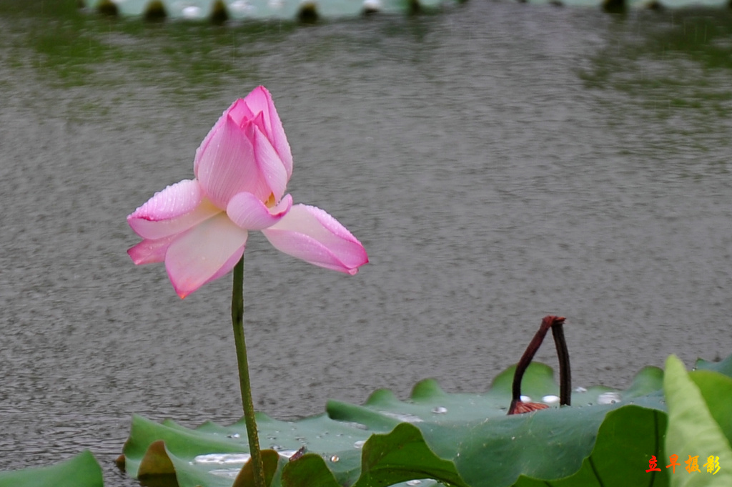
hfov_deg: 6.9
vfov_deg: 4.6
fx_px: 6095
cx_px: 366
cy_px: 244
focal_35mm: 300
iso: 200
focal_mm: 300
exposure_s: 1/320
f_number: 5.6
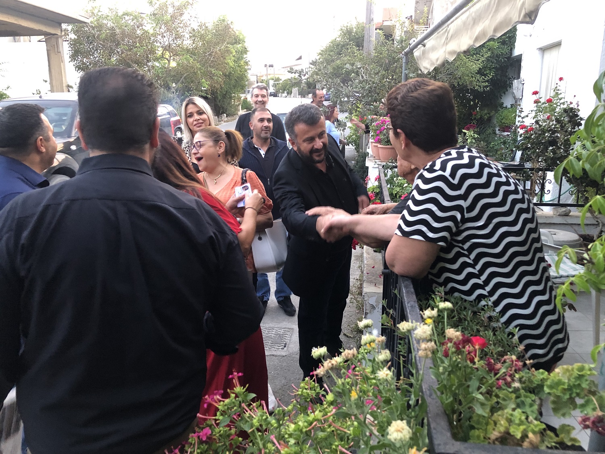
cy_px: 227
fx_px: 489
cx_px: 302
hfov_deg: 63.4
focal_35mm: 28
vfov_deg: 49.7
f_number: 1.8
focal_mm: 3.99
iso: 320
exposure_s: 1/40
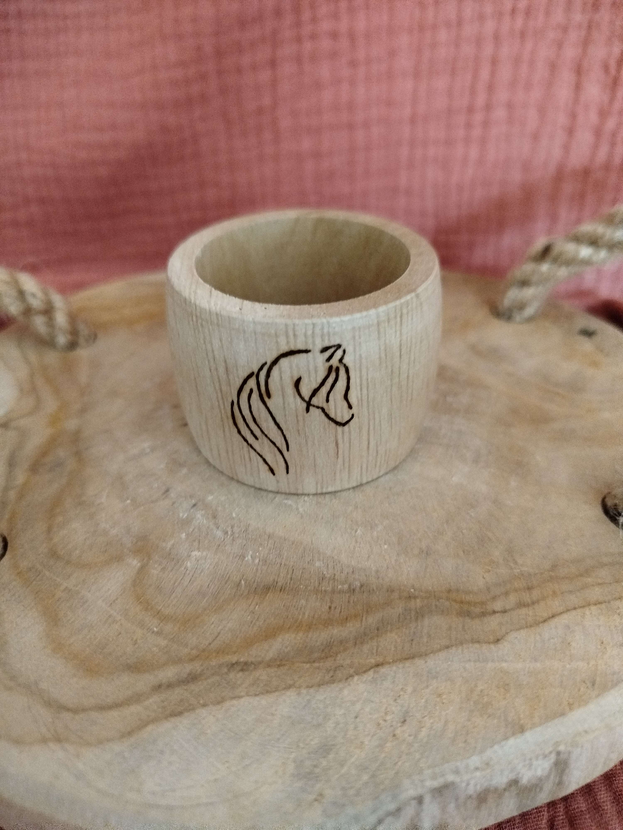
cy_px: 415
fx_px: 576
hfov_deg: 56.8
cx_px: 312
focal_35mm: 24
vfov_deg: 71.6
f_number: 1.7
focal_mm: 5.31
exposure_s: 1/17
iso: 1600
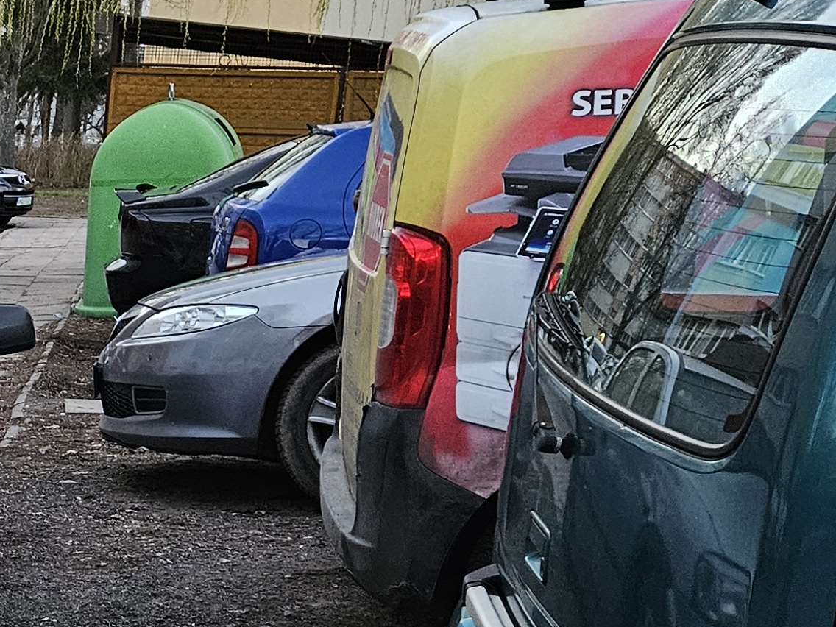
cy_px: 547
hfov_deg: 21.0
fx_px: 1956
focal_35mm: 81
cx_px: -365
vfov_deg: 18.0
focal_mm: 5.4
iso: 640
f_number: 1.8
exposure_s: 1/100
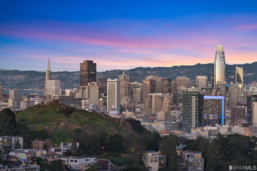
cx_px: 128
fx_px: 1177
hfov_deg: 12.5
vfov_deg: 8.3
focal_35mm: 165
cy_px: 86
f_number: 11
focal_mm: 165
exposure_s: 1/2.5
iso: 400
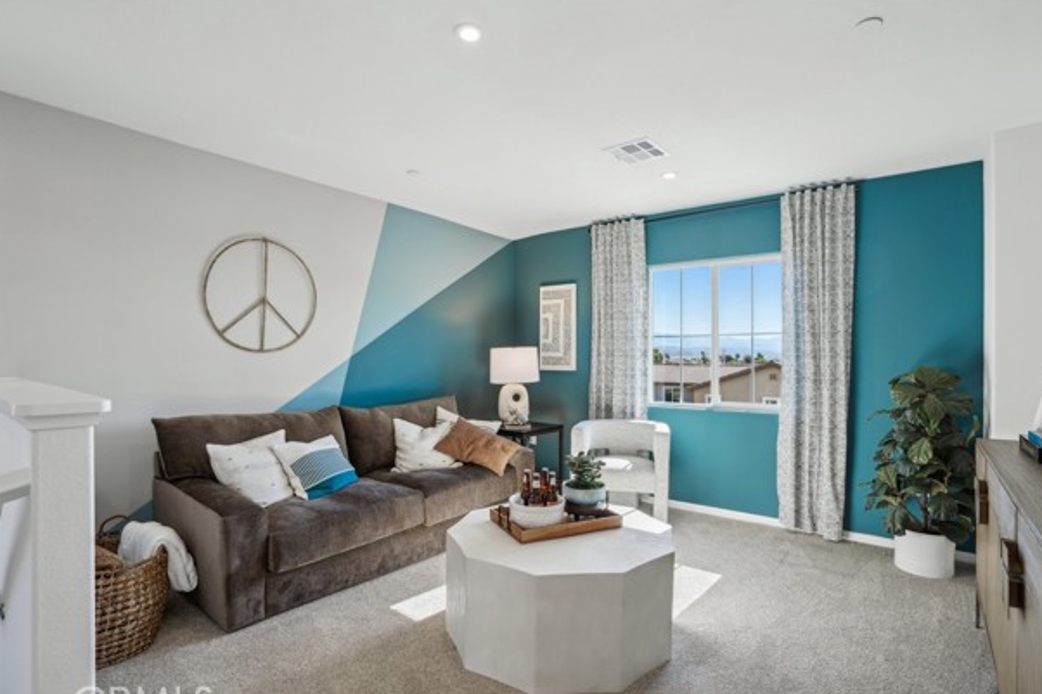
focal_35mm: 17
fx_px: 492
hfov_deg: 93.2
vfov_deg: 70.4
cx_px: 542
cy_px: 358
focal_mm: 16
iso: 125
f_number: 7.1
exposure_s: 1/30
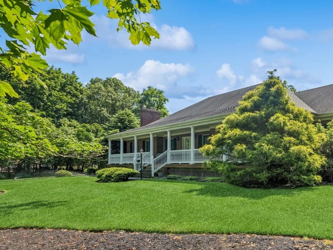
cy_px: 147
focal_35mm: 25
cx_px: 257
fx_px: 241
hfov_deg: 64.4
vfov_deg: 54.6
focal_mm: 16
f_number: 9
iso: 200
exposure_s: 1/250
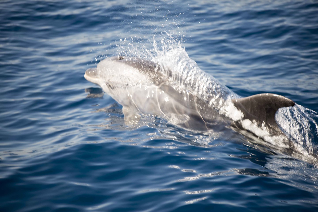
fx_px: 1635
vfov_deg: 7.4
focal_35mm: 185
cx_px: 159
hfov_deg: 11.1
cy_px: 106
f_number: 2.8
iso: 100
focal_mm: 185
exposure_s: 1/500
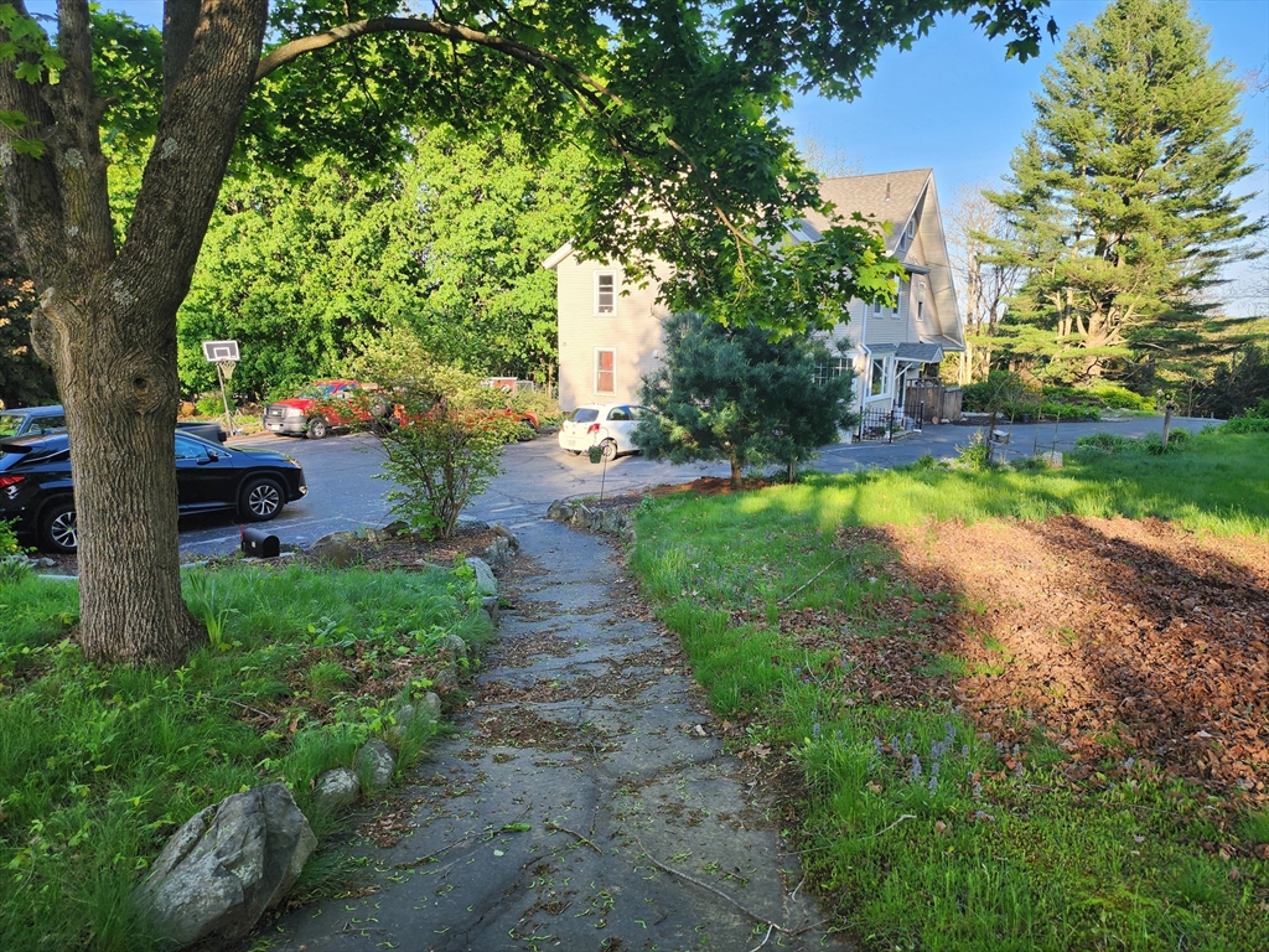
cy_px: 476
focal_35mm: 23
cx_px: 634
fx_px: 843
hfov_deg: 73.9
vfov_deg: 58.9
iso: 16
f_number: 1.8
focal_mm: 6.4
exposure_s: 1/180
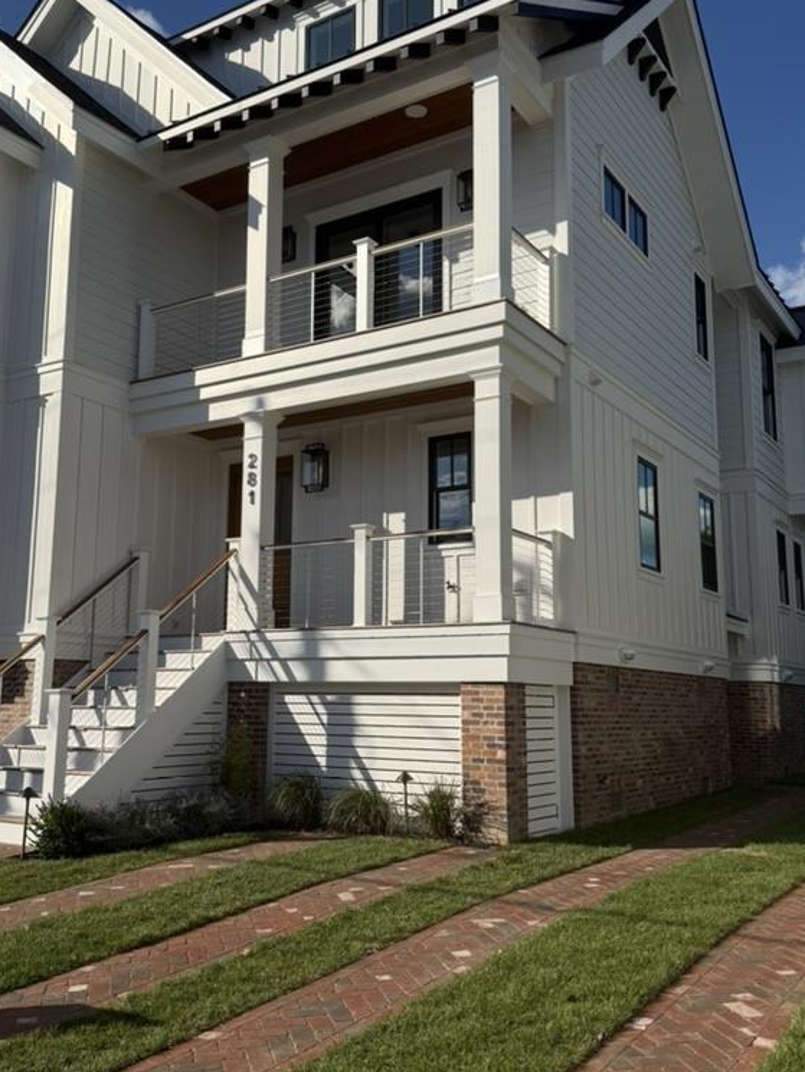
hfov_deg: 42.9
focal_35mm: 33
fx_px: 1023
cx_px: 360
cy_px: 524
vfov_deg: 55.3
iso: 80
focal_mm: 6.76
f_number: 1.78
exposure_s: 1/8130
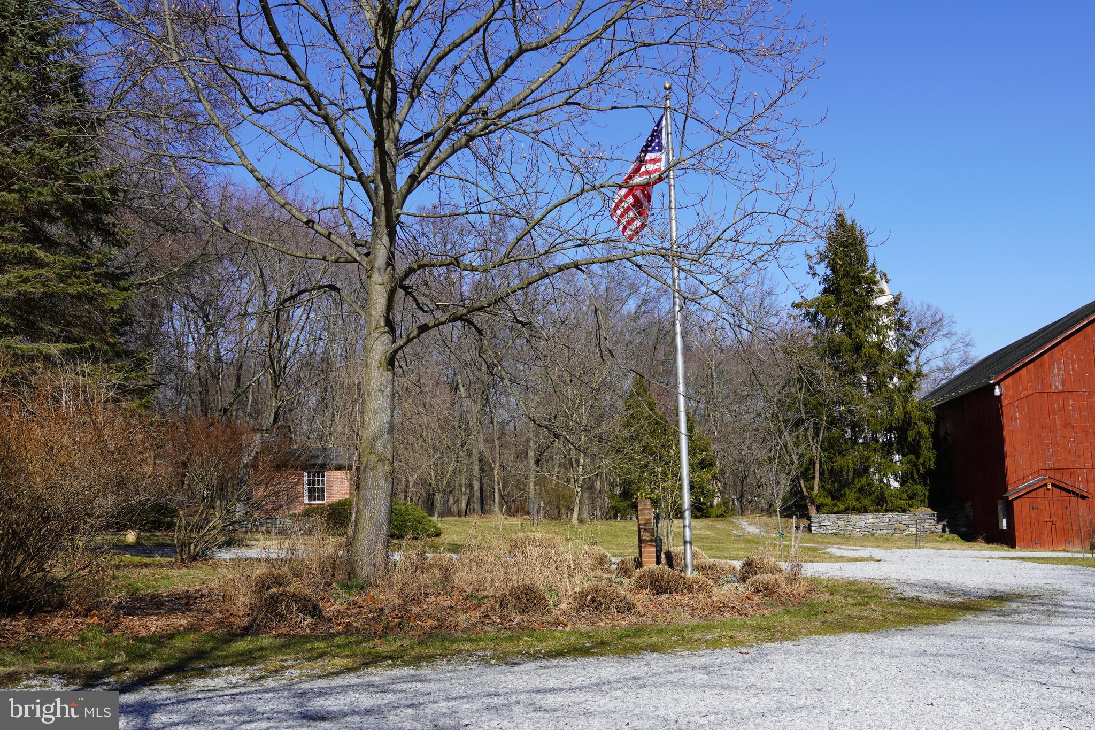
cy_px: 365
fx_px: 1095
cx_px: 548
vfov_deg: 36.9
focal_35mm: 36
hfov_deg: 53.1
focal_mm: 24
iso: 100
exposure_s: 1/160
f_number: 10
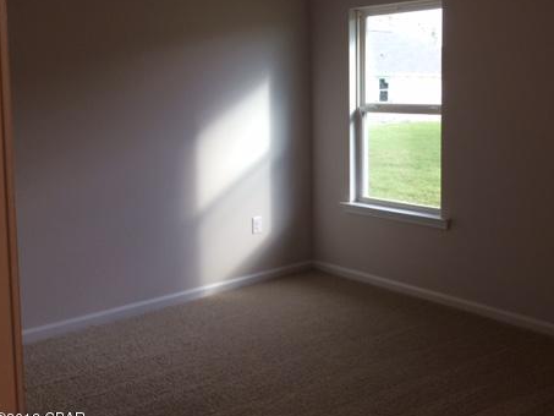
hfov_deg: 44.9
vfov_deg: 34.9
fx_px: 656
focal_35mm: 41
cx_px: 379
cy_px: 149
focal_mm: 4.15
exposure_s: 1/40
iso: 40
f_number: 2.2
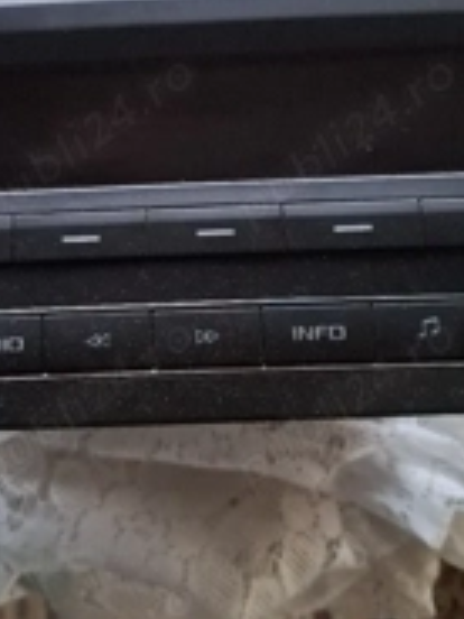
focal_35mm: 50
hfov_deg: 28.9
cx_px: 151
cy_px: 182
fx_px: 894
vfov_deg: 37.6
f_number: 1.8
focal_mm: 5.54
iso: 100
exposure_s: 1/100
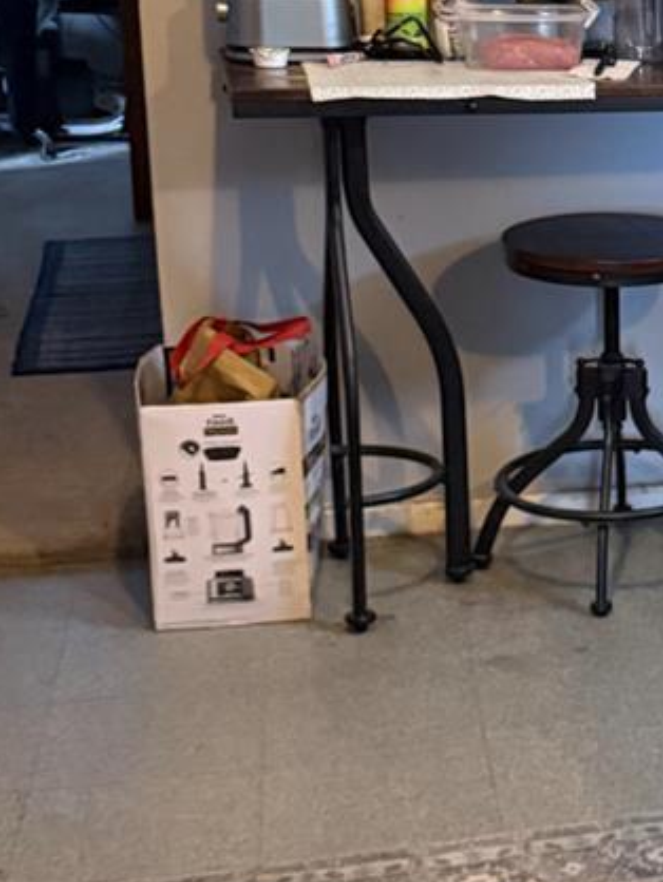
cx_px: 1110
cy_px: 362
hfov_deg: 15.3
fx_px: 2194
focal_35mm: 86
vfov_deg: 22.7
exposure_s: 1/60
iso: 640
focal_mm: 6.76
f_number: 1.78
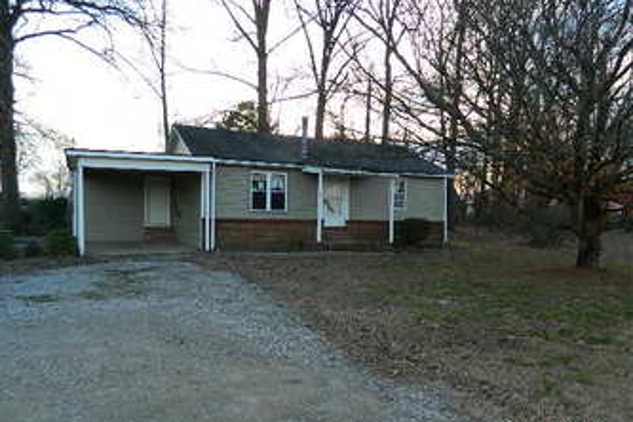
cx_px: 312
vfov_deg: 47.8
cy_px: 240
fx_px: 475
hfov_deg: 67.4
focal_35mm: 27
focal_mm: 4.5
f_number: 3.1
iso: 80
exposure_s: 1/100
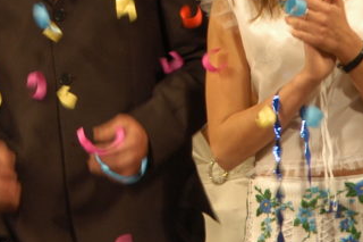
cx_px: 10
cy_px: -66
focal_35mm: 408
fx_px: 4108
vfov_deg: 3.4
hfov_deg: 5.1
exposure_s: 1/60
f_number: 5.6
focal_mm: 85
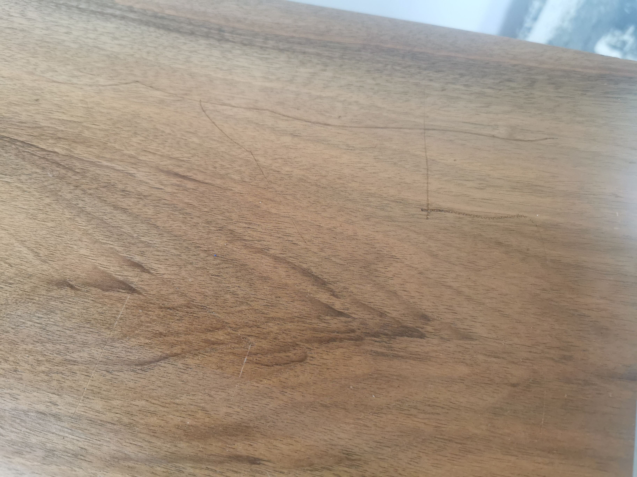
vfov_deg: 51.4
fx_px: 497
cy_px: 238
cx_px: 318
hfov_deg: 65.3
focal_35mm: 27
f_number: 1.6
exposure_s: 1/100
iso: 160
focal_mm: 5.56
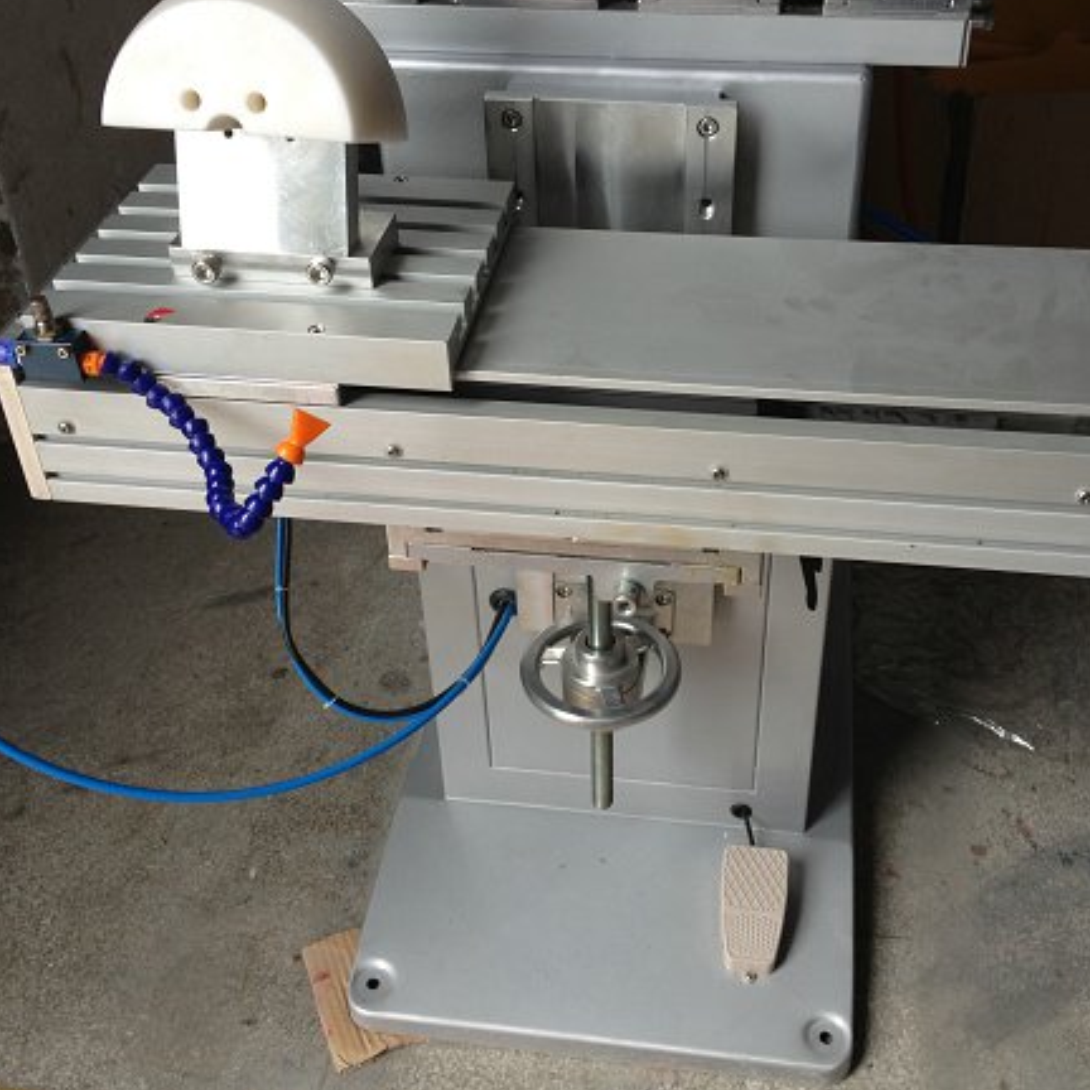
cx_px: 580
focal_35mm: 43
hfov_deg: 39.2
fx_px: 1532
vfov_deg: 39.2
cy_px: 527
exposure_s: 1/148
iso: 64
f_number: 2.4
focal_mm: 4.28
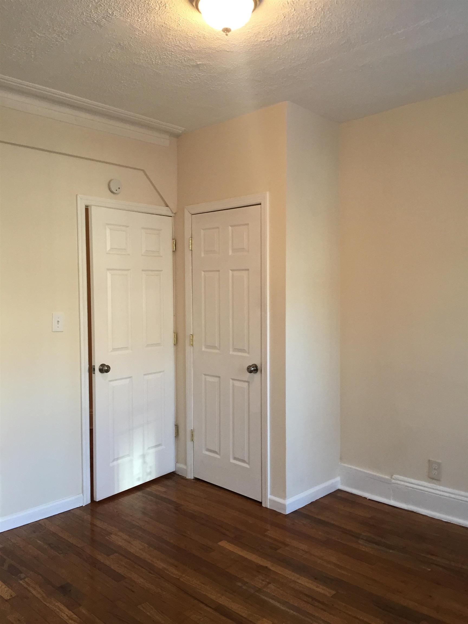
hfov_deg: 48.2
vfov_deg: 61.7
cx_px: 234
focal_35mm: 29
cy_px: 312
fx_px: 523
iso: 64
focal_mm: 4.15
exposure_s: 1/33
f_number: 2.2
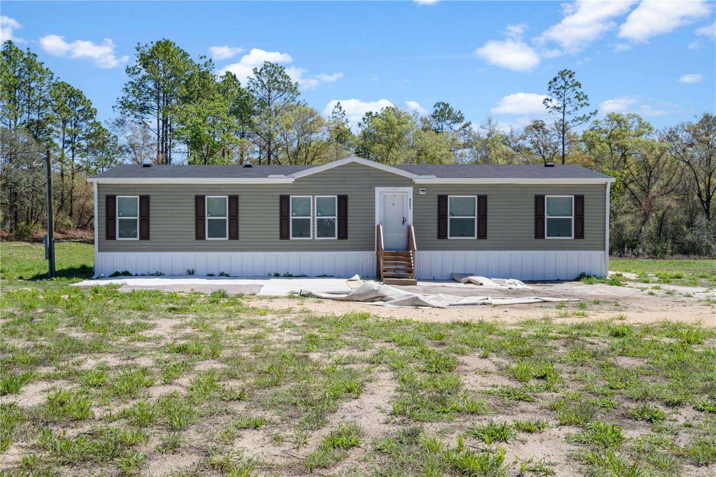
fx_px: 696
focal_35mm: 35
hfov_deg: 54.4
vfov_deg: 37.8
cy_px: 238
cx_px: 358
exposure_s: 1/8
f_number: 22
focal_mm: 35
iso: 125
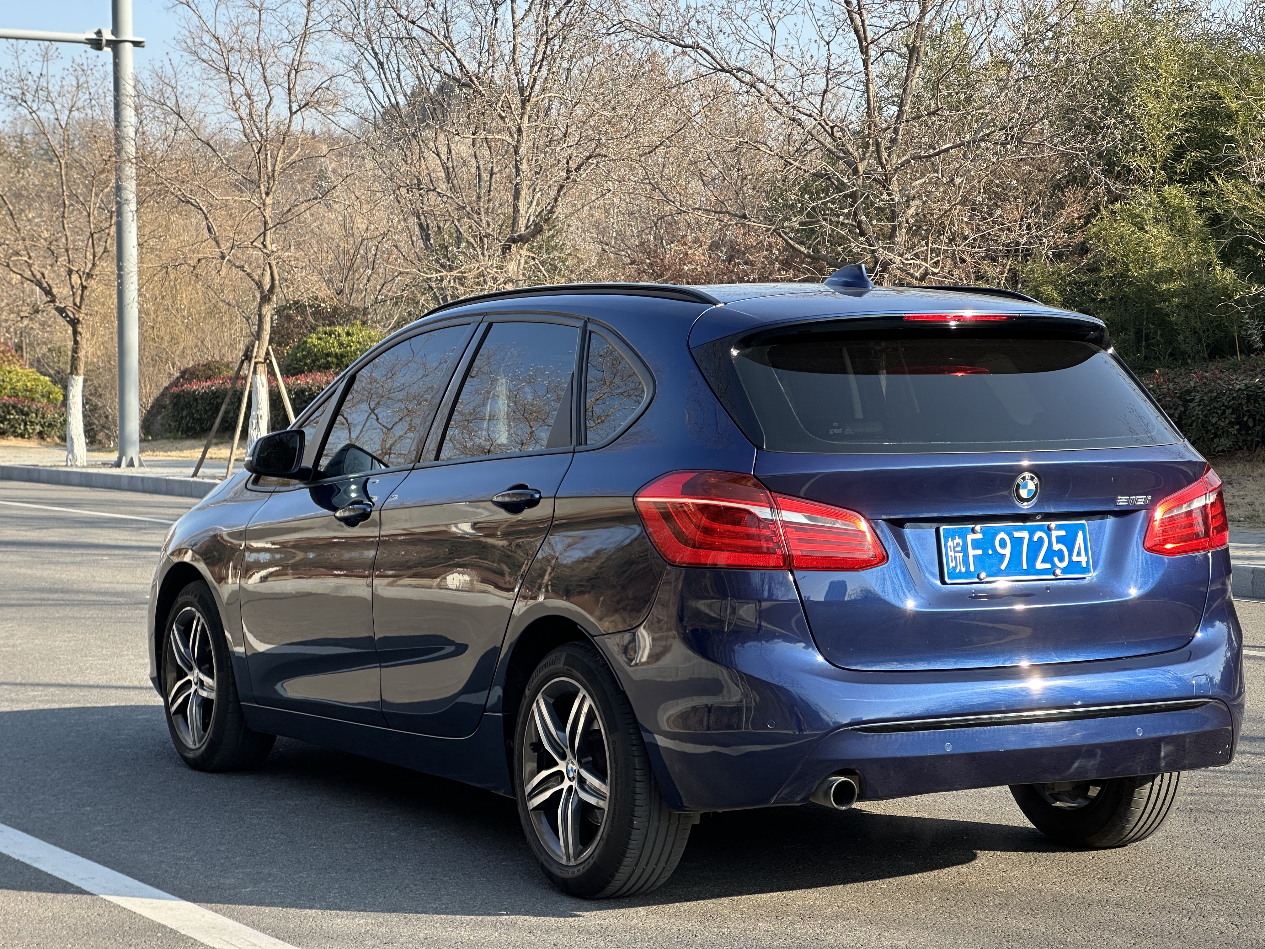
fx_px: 2814
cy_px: 474
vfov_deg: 19.1
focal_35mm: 77
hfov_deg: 25.3
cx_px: 632
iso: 32
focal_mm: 9
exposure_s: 1/196
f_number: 2.8
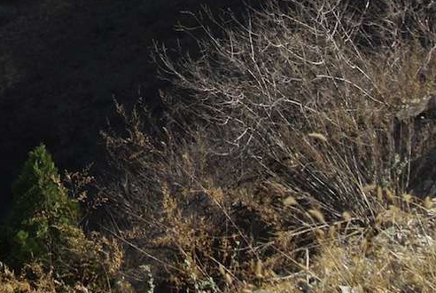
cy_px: -99
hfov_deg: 19.8
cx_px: -125
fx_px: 1153
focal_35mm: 95
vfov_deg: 13.8
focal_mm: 11
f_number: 7.1
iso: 100
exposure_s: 1/200
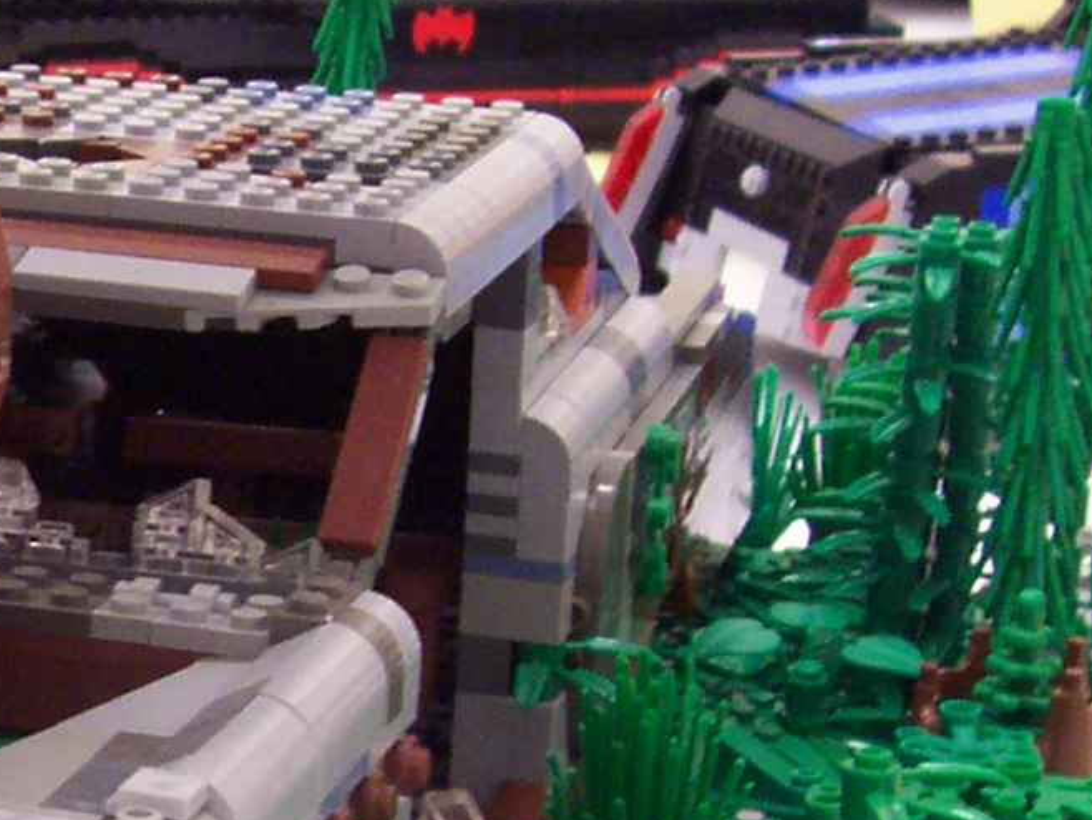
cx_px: -184
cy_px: 682
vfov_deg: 12.4
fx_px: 3755
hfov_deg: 16.0
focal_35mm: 119
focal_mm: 5.6
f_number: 2.7
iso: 160
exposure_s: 1/16.2
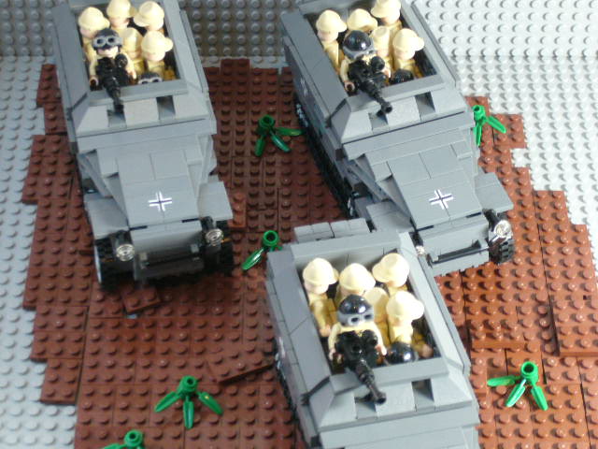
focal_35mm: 97
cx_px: 299
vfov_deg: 15.2
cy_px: 224
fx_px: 1676
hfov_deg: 20.2
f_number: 4.8
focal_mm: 16.1
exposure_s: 1/10
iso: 200
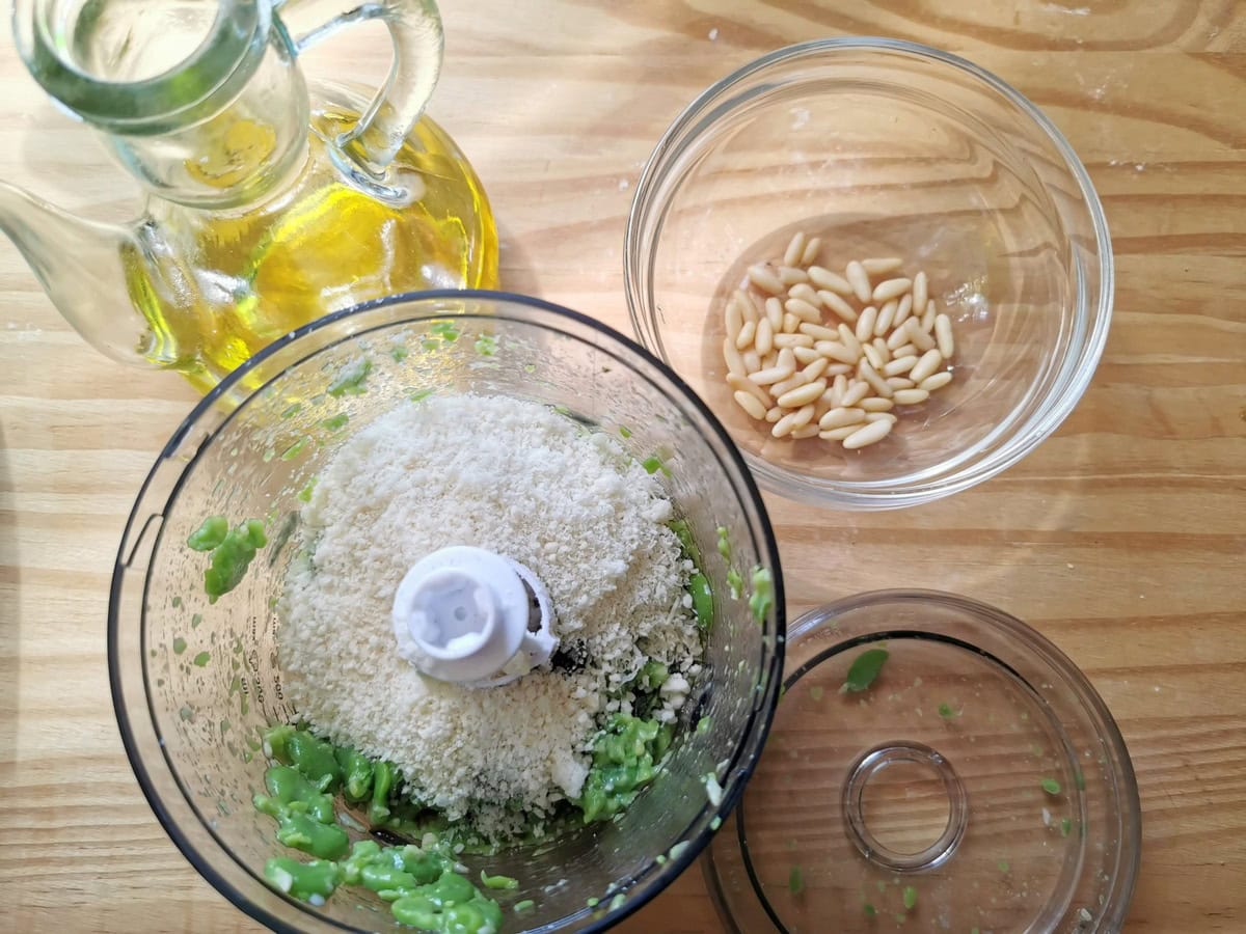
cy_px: 467
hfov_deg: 65.3
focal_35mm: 27
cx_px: 623
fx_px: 972
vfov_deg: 51.4
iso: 64
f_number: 1.6
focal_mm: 5.6
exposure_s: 1/100
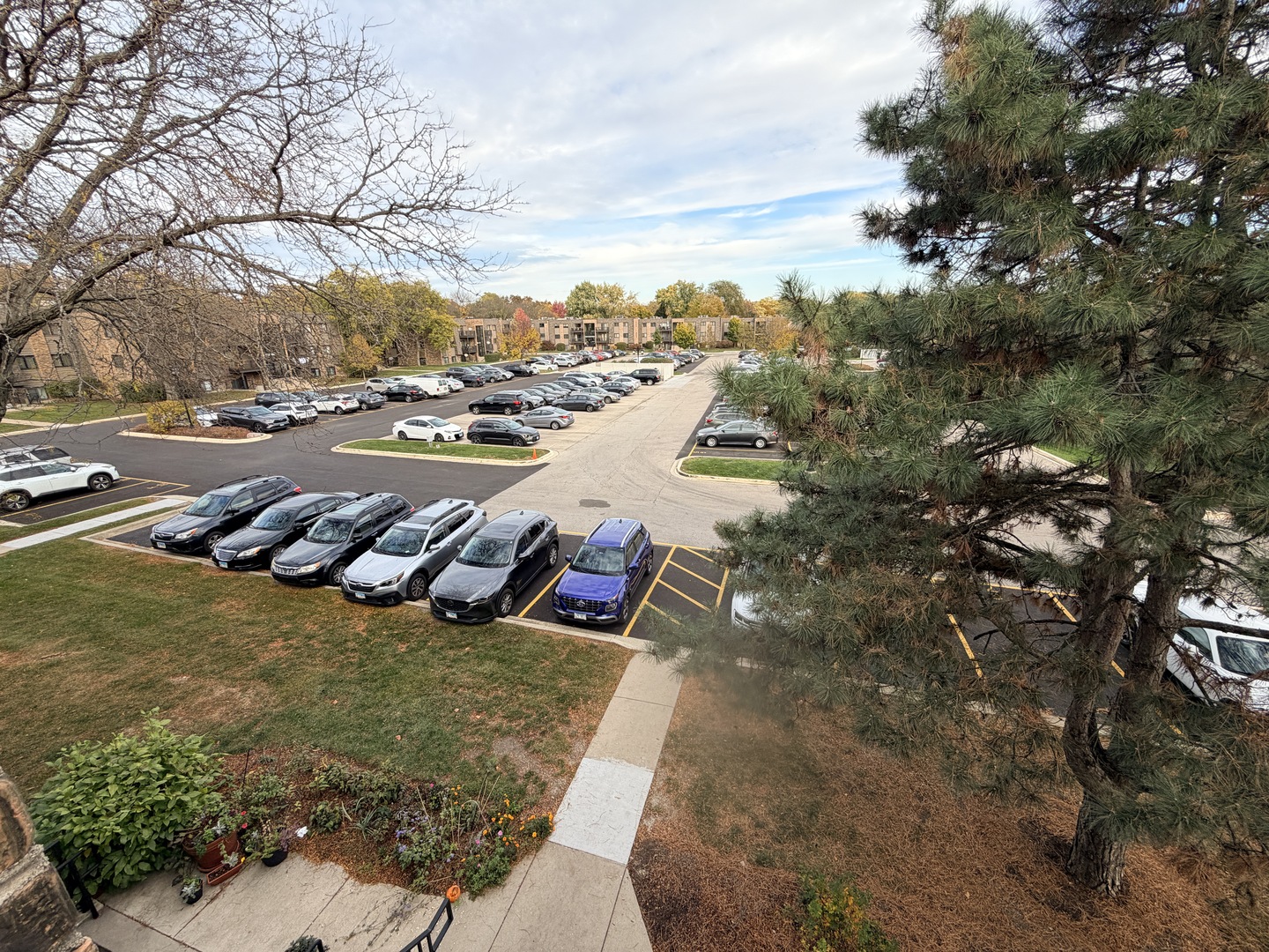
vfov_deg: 85.7
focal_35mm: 14
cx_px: 634
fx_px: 513
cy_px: 476
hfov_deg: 102.1
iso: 50
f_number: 2.2
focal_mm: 2.22
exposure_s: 1/502
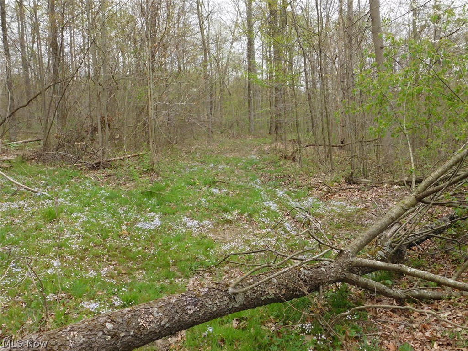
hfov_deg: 51.4
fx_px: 487
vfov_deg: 39.7
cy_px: 176
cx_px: 234
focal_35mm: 36
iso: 125
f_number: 3.5
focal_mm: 6.3
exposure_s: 1/320
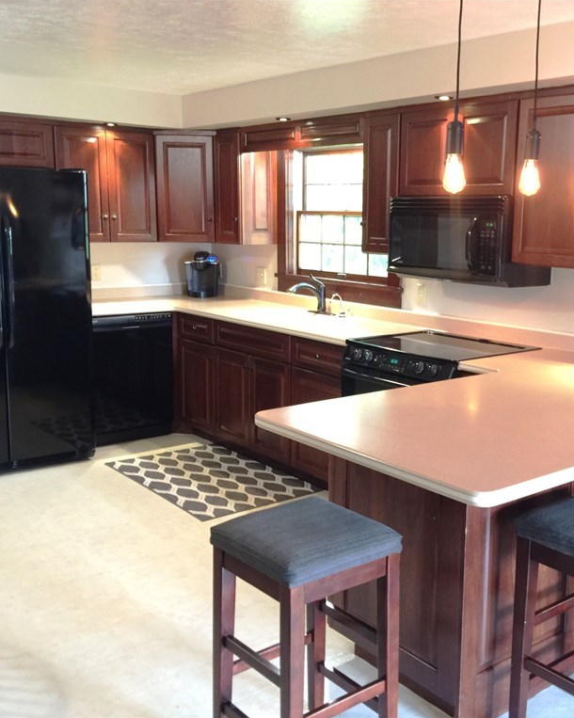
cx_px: 361
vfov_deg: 47.9
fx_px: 807
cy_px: 359
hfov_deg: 38.9
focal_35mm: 38
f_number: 2.2
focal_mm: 4.15
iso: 80
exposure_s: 1/4
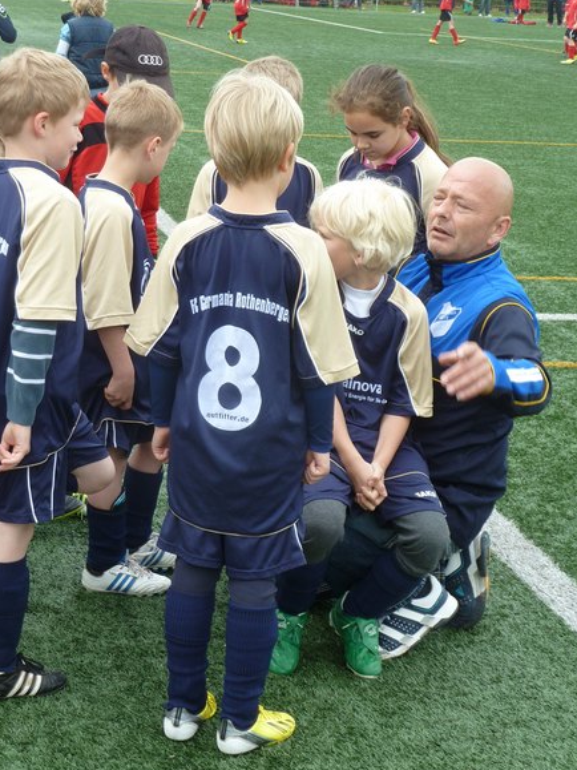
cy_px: 418
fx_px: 1801
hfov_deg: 18.2
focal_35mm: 81
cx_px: 235
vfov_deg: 24.1
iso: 80
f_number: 4.1
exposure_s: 1/100
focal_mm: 11
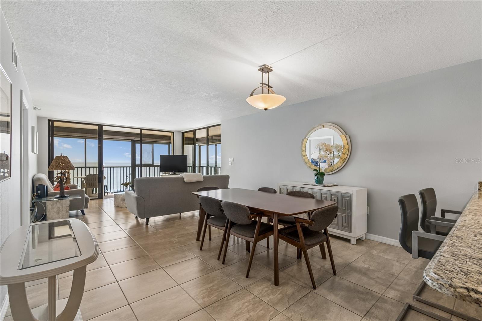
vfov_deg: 77.3
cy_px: 160
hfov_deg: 100.4
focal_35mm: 15
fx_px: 201
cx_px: 241
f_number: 7.1
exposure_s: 1/25
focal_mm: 10
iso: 100
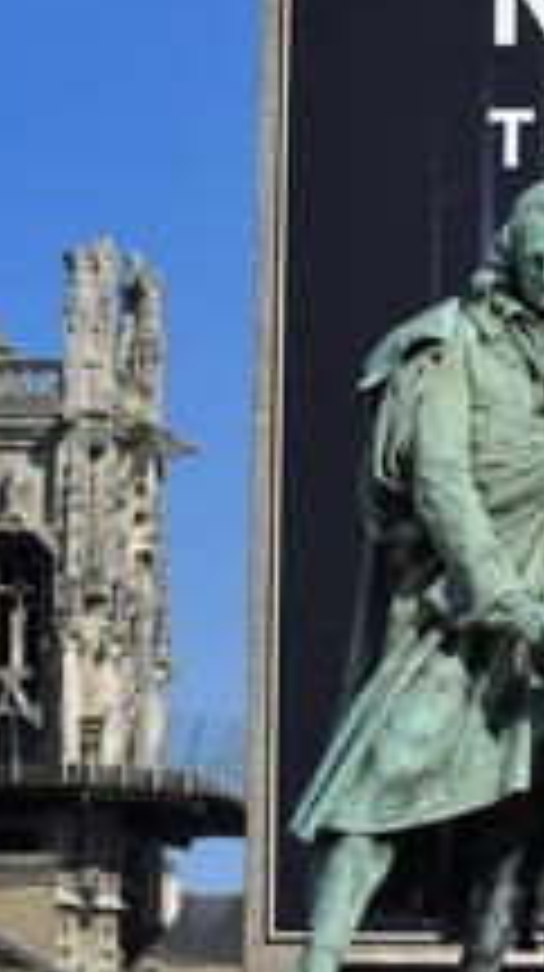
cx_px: 683
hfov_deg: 3.0
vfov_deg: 5.3
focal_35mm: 408
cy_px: 531
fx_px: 10496
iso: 200
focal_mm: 200
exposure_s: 1/320
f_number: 13
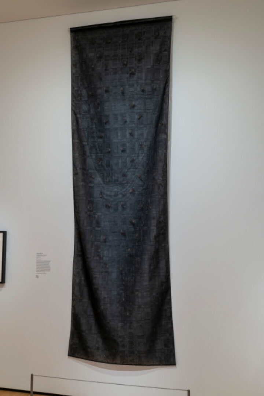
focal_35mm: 36
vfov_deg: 53.1
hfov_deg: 36.9
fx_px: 396
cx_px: 132
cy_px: 198
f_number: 8
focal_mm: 36
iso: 400
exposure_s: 1/4
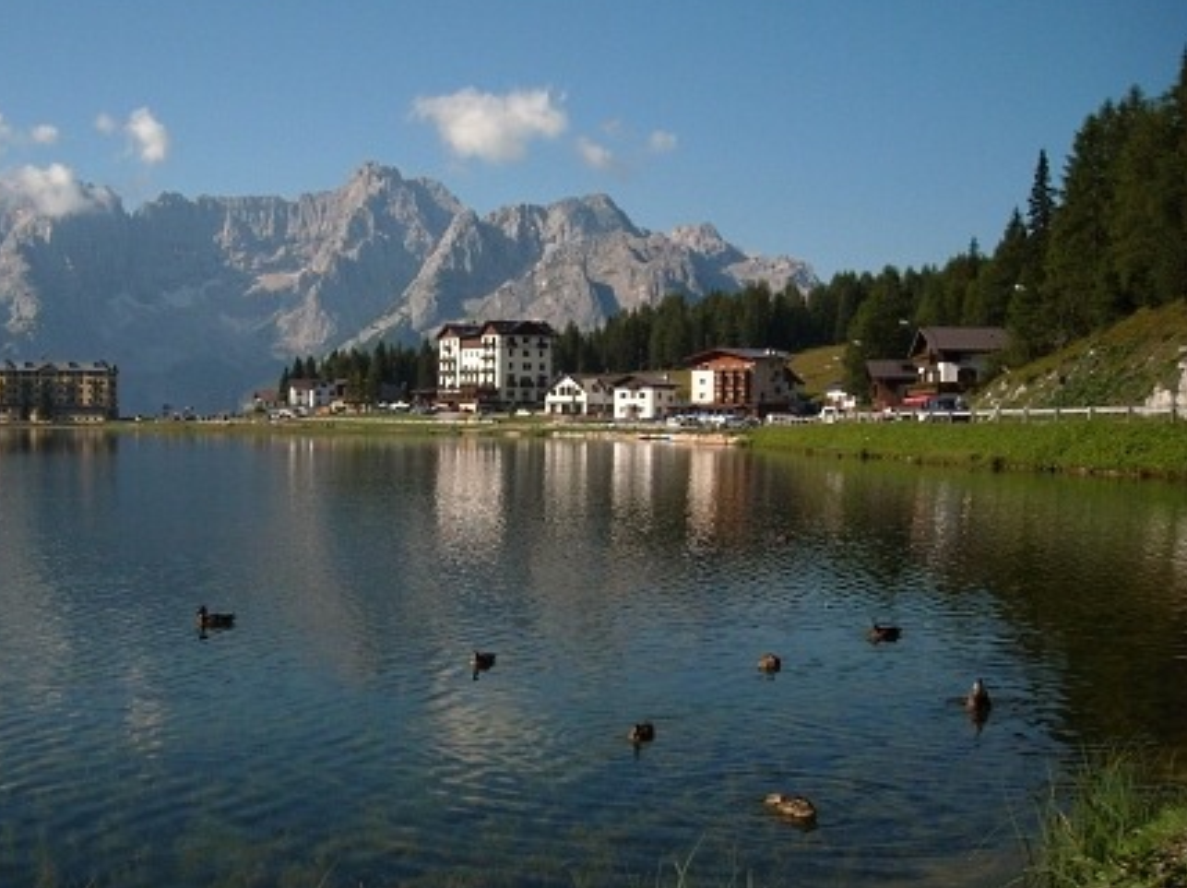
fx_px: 1679
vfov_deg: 29.6
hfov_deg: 38.5
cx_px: 396
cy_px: 498
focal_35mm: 49
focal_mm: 5.7
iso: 200
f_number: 5.6
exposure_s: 1/1043
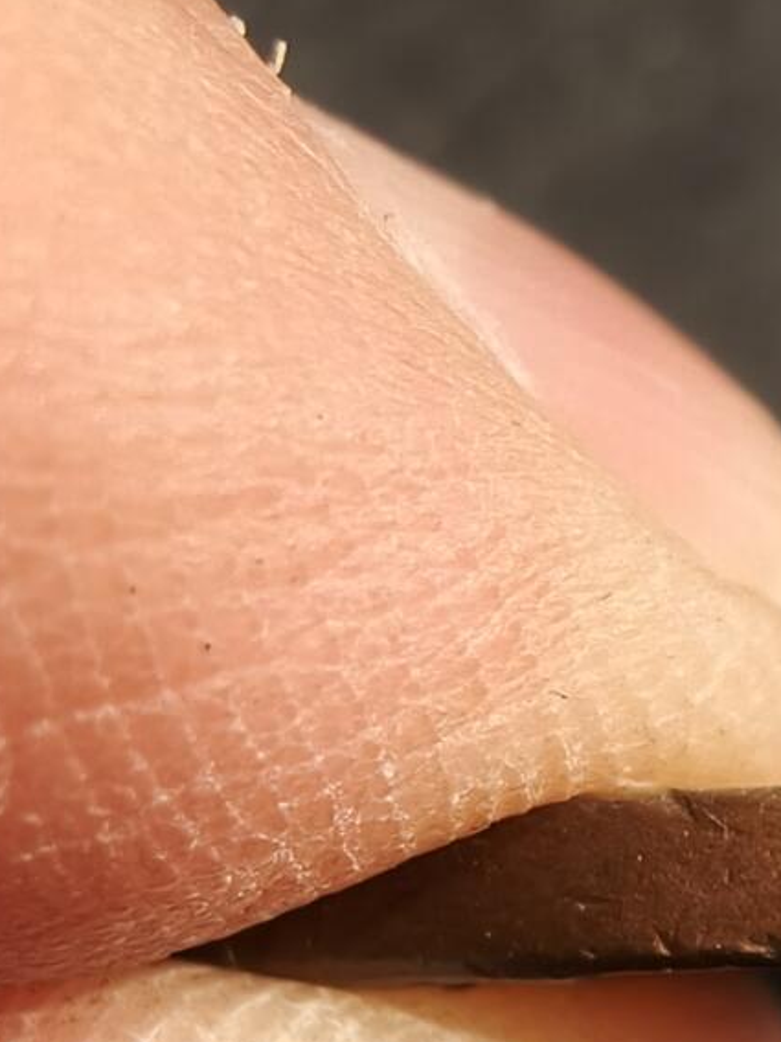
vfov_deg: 26.3
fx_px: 2197
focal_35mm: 73
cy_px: 810
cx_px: 981
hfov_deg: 18.9
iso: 160
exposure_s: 1/88.5
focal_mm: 2.32
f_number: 2
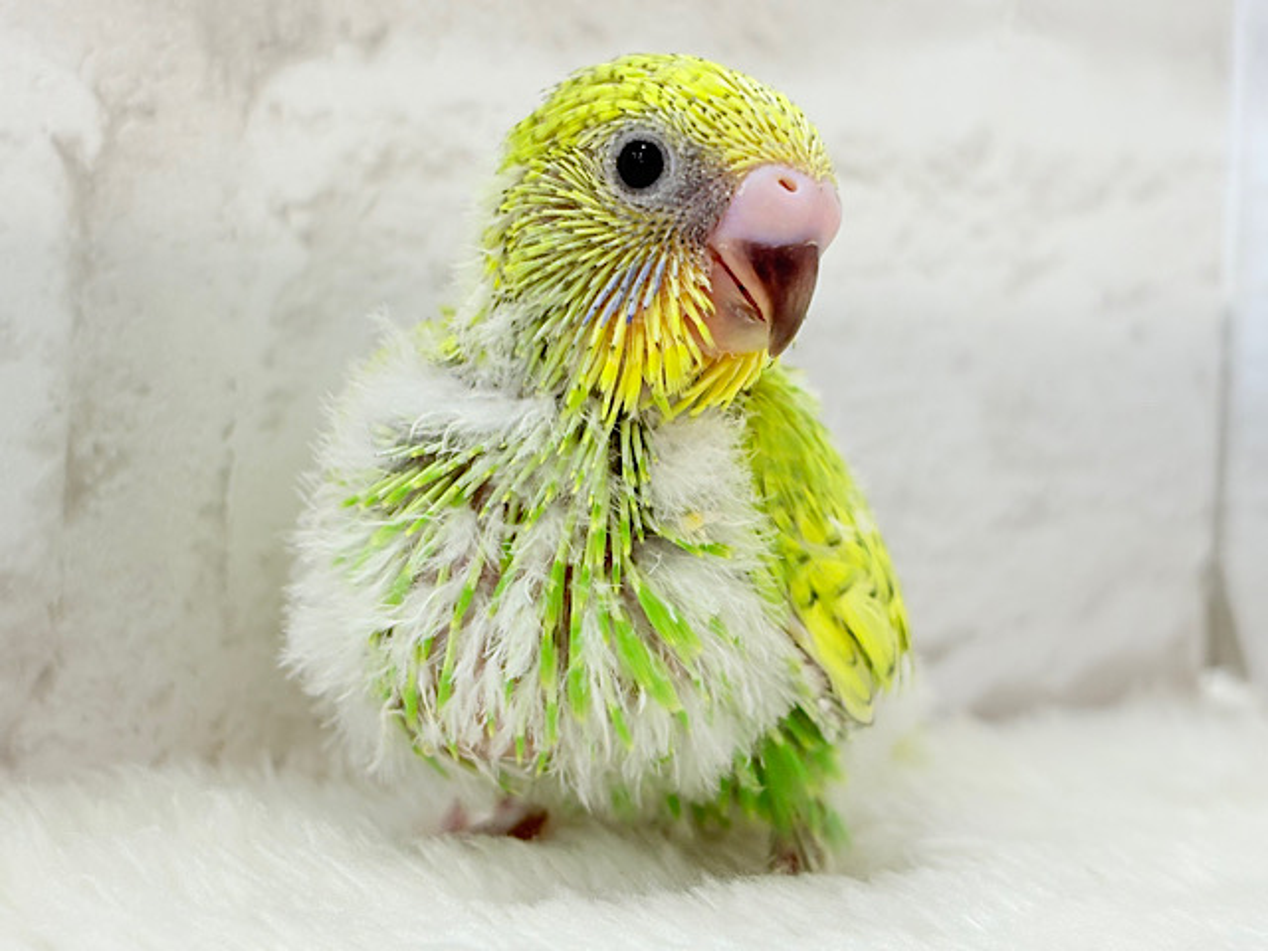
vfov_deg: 28.0
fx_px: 1905
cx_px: 634
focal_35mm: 52
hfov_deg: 36.8
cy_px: 476
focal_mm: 5.96
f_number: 1.6
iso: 50
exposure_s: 1/50
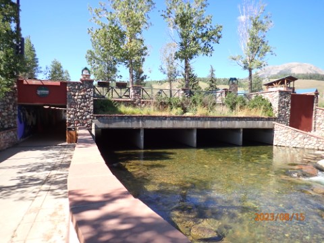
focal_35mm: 25
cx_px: 162
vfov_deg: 54.9
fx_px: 234
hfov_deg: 69.4
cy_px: 122
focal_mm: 4.5
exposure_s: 1/100
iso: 100
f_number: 5.6
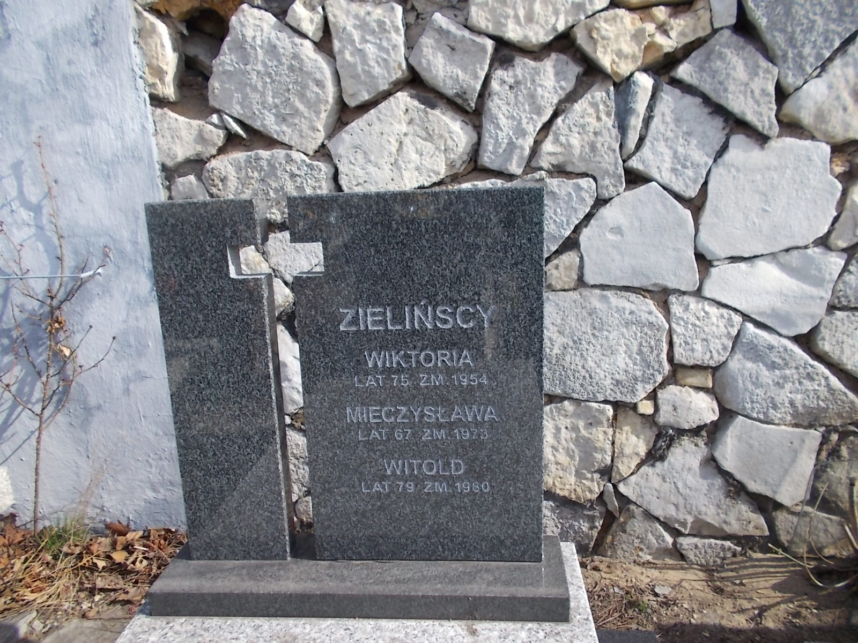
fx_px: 644
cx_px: 429
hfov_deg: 67.3
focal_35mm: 26
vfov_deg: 53.1
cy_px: 322
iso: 80
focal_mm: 4.6
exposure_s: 1/500
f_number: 3.2
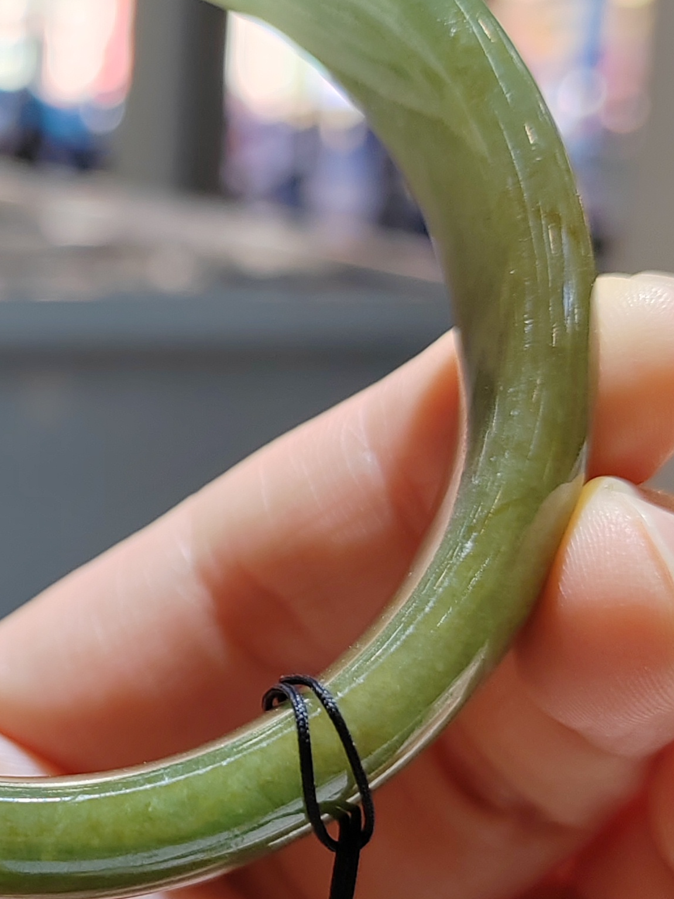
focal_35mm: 72
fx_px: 1869
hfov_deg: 19.6
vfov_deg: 27.0
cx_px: -60
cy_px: 518
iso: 100
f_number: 1.9
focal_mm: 5.52
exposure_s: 1/350
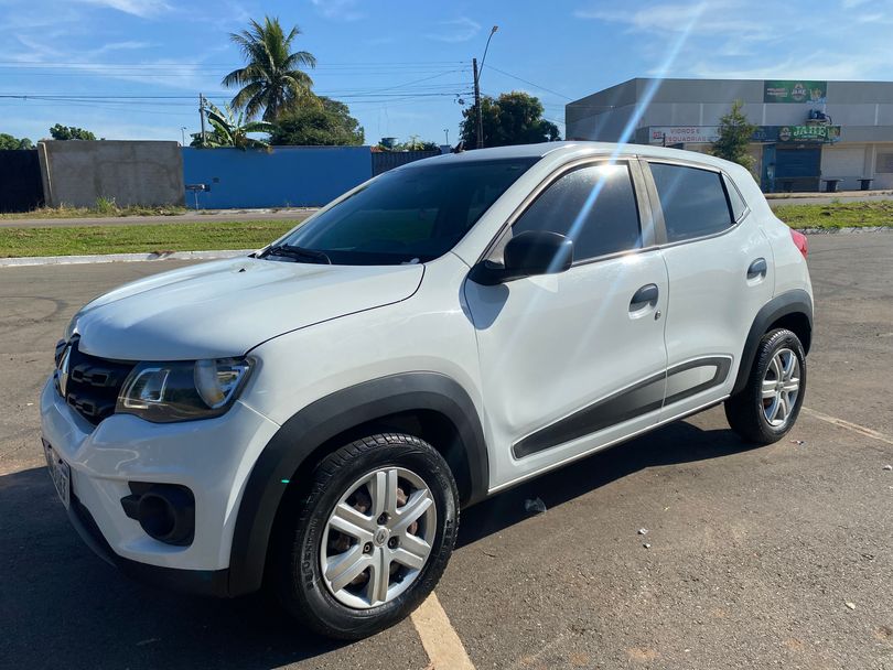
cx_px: 446
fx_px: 671
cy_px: 335
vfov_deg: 53.1
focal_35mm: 26
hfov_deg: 67.3
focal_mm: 4.25
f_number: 1.8
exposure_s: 1/3610
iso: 32
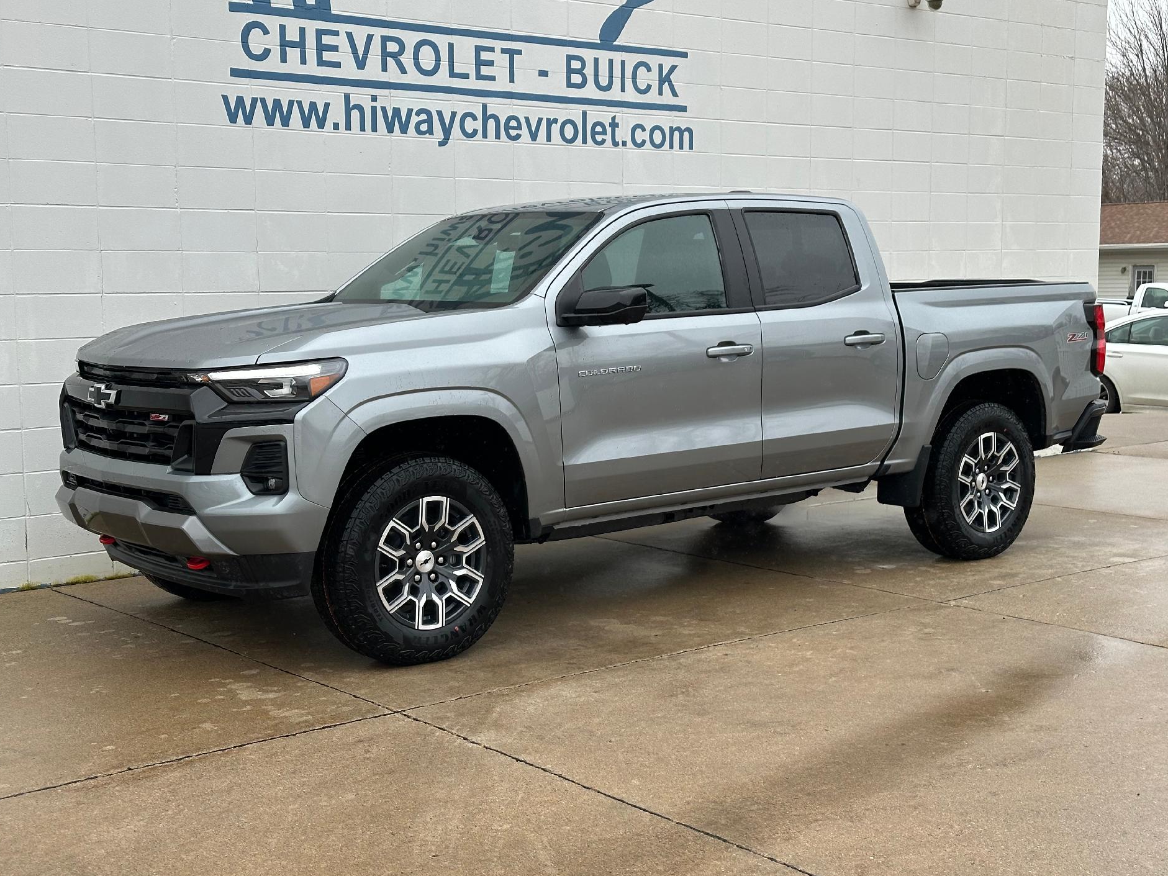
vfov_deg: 29.7
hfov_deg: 38.9
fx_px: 1653
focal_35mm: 49
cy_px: 445
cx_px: 587
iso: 64
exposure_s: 1/604
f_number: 1.78
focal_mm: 6.86
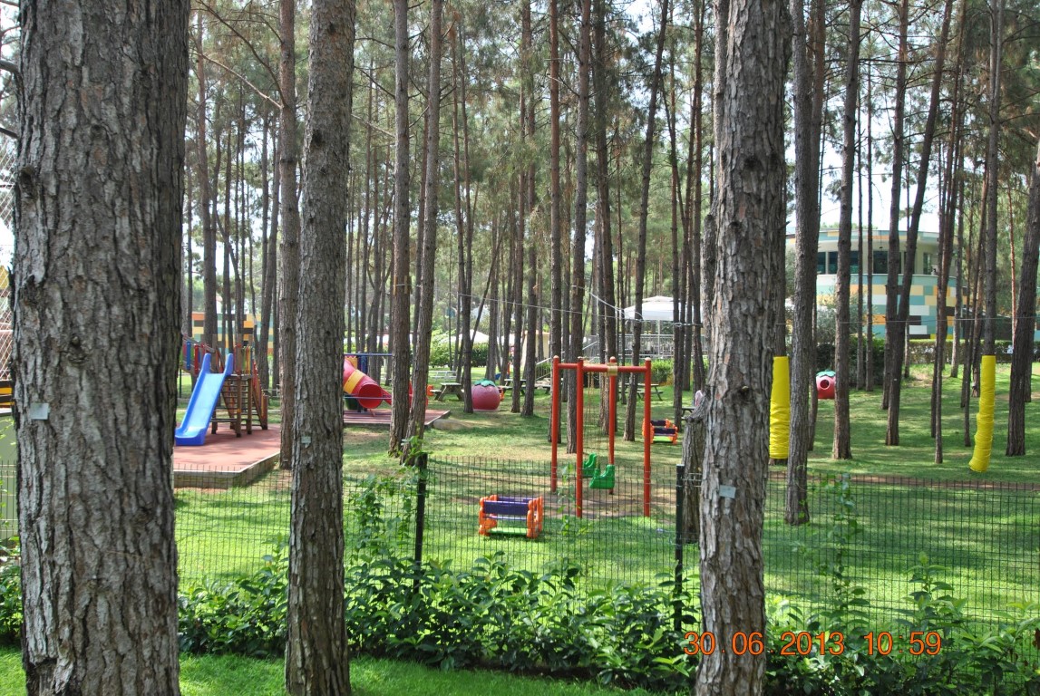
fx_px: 1041
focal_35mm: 36
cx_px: 520
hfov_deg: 53.1
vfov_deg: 37.0
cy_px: 348
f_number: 5.6
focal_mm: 24
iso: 100
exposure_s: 1/125
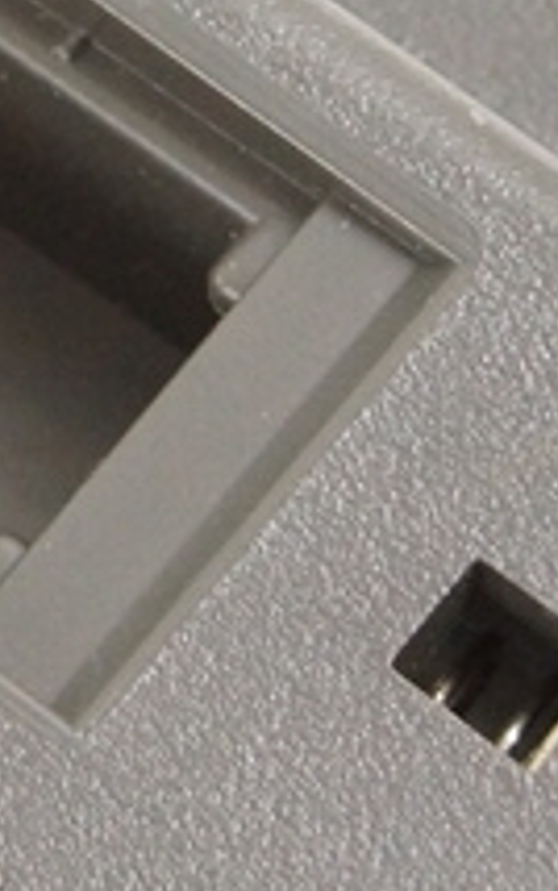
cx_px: -879
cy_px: -525
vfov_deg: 4.9
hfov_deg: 3.0
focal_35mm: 428
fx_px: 10400
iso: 1600
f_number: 6.3
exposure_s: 1/60
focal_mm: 50
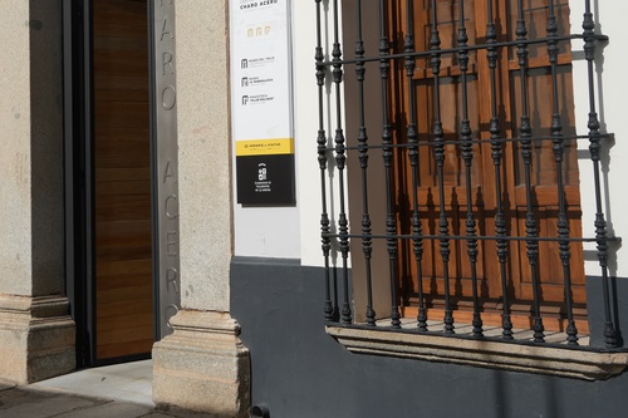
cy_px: 85
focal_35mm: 64
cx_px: 221
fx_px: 1116
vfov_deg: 21.0
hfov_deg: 31.2
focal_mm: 40
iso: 100
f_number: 8
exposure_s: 1/640
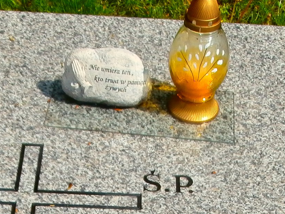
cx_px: 138
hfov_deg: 22.5
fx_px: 716
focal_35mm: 87
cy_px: 324
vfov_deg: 15.6
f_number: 3
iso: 100
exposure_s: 1/1600
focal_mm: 4.2
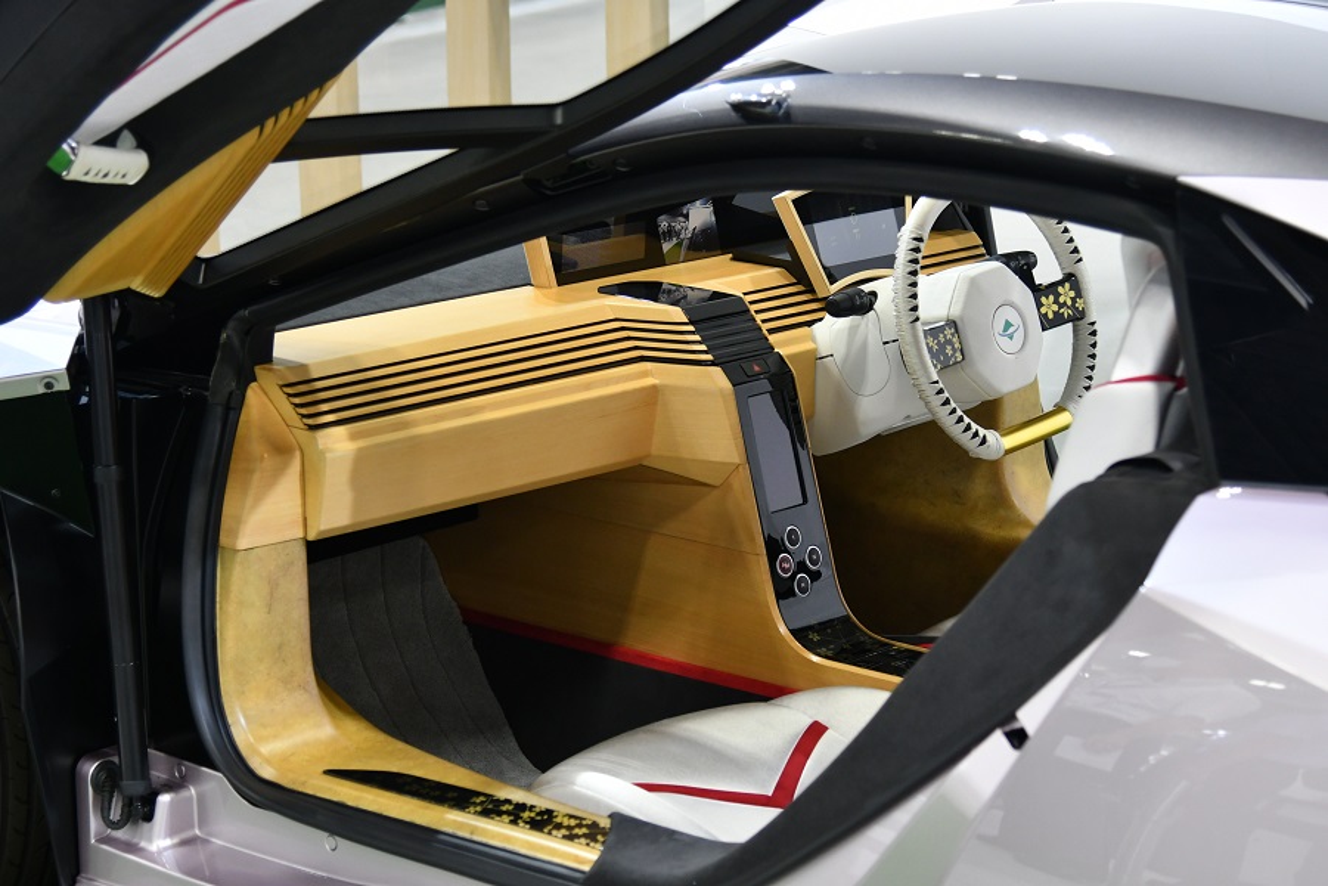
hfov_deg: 21.9
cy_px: 443
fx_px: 3430
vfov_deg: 14.7
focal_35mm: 93
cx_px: 664
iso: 1400
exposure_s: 1/100
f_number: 4
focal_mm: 62
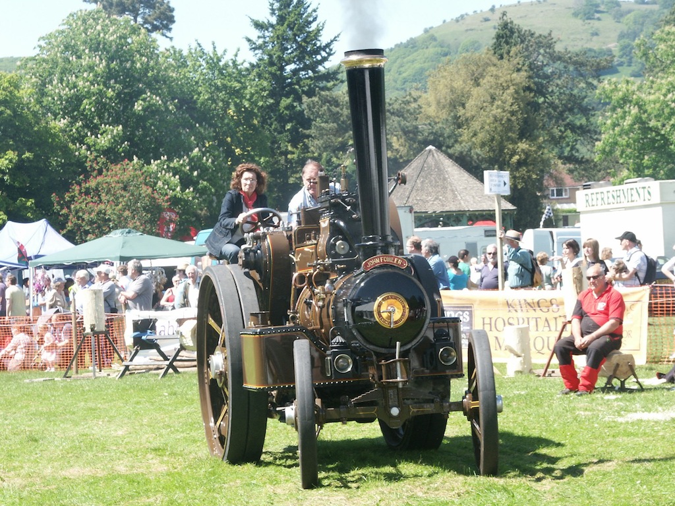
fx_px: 2535
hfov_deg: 15.2
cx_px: 338
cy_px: 253
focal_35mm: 130
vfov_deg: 11.4
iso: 100
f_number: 8
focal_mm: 32.98
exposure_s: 1/125
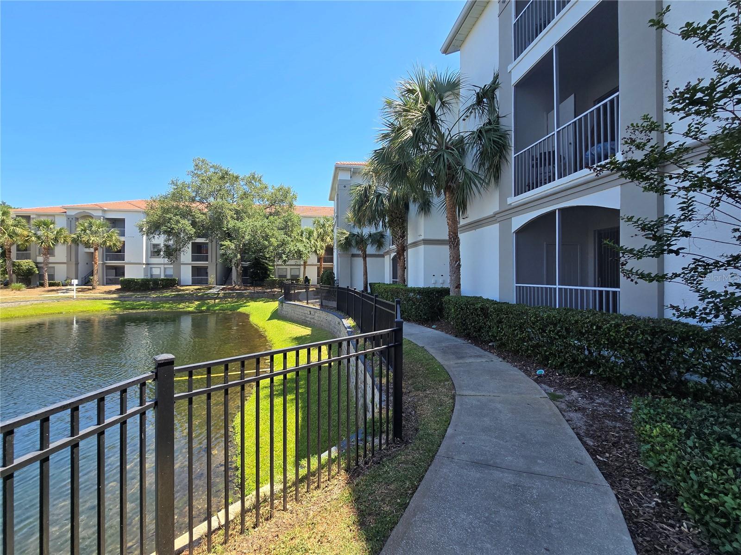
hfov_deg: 106.2
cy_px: 278
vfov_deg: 89.9
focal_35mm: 13
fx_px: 278
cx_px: 370
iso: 50
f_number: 2.2
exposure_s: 1/845
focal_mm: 2.2
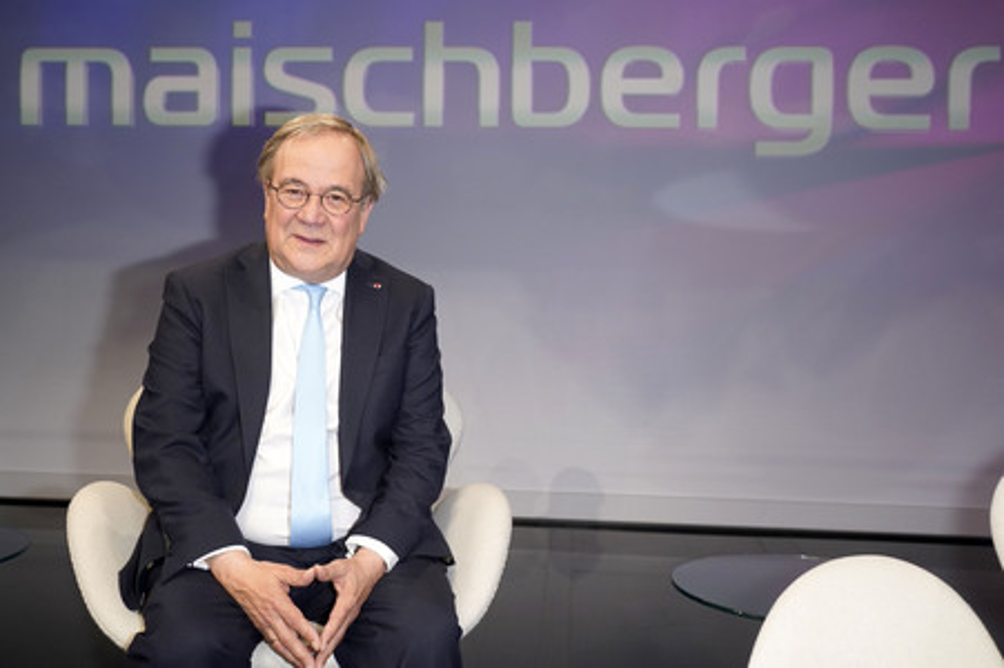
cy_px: 334
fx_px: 975
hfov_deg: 54.5
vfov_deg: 37.8
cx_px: 502
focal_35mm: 35
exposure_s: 1/160
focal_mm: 35
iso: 2000
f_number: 5.6
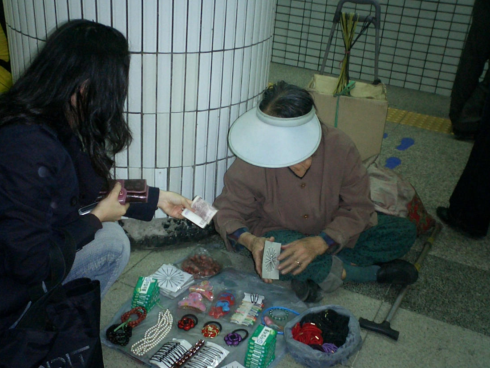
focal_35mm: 43
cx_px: 236
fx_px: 609
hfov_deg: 43.8
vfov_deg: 33.6
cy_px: 207
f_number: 3.5
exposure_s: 1/40
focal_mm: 5.6
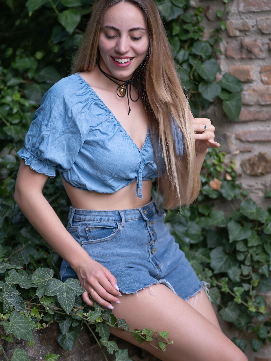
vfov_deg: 14.2
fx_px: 1451
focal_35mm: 139
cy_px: 169
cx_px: 136
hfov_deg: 10.7
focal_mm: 85
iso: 160
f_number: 1.8
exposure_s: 1/640
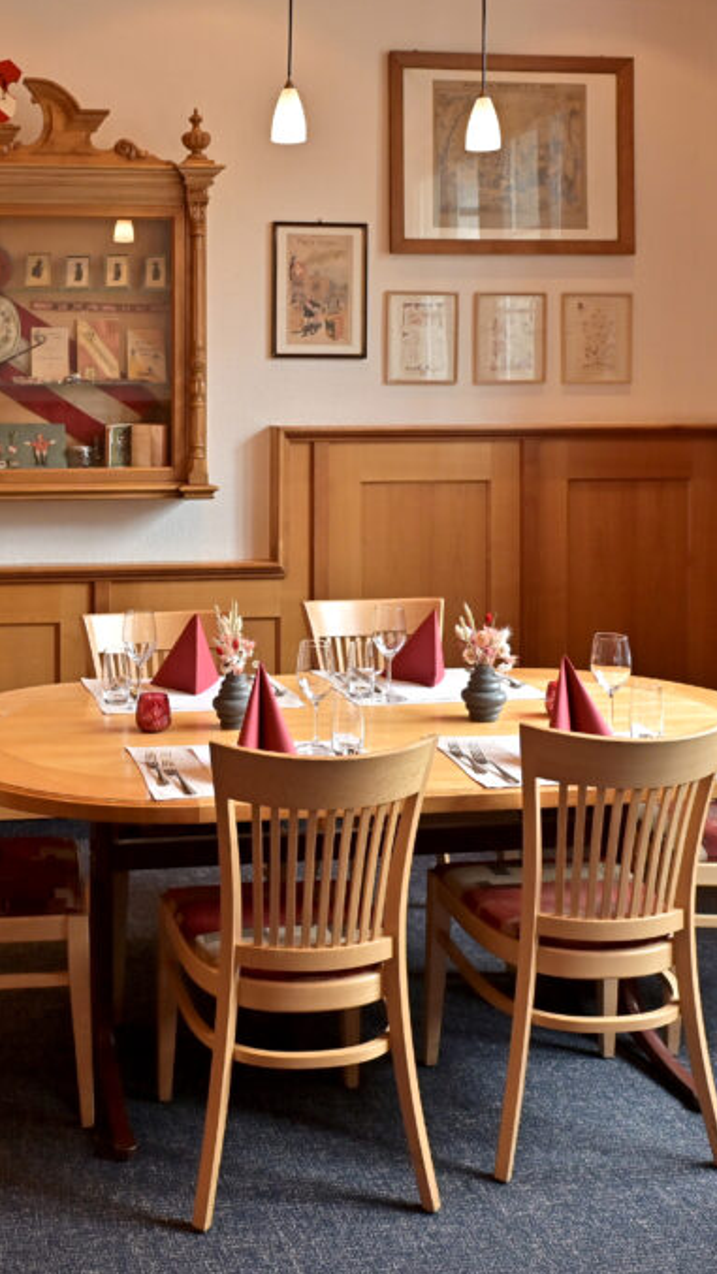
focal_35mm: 38
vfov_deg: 52.8
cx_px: 344
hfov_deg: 31.2
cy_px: 635
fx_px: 1284
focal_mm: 24
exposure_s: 1/60
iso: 1000
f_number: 7.1
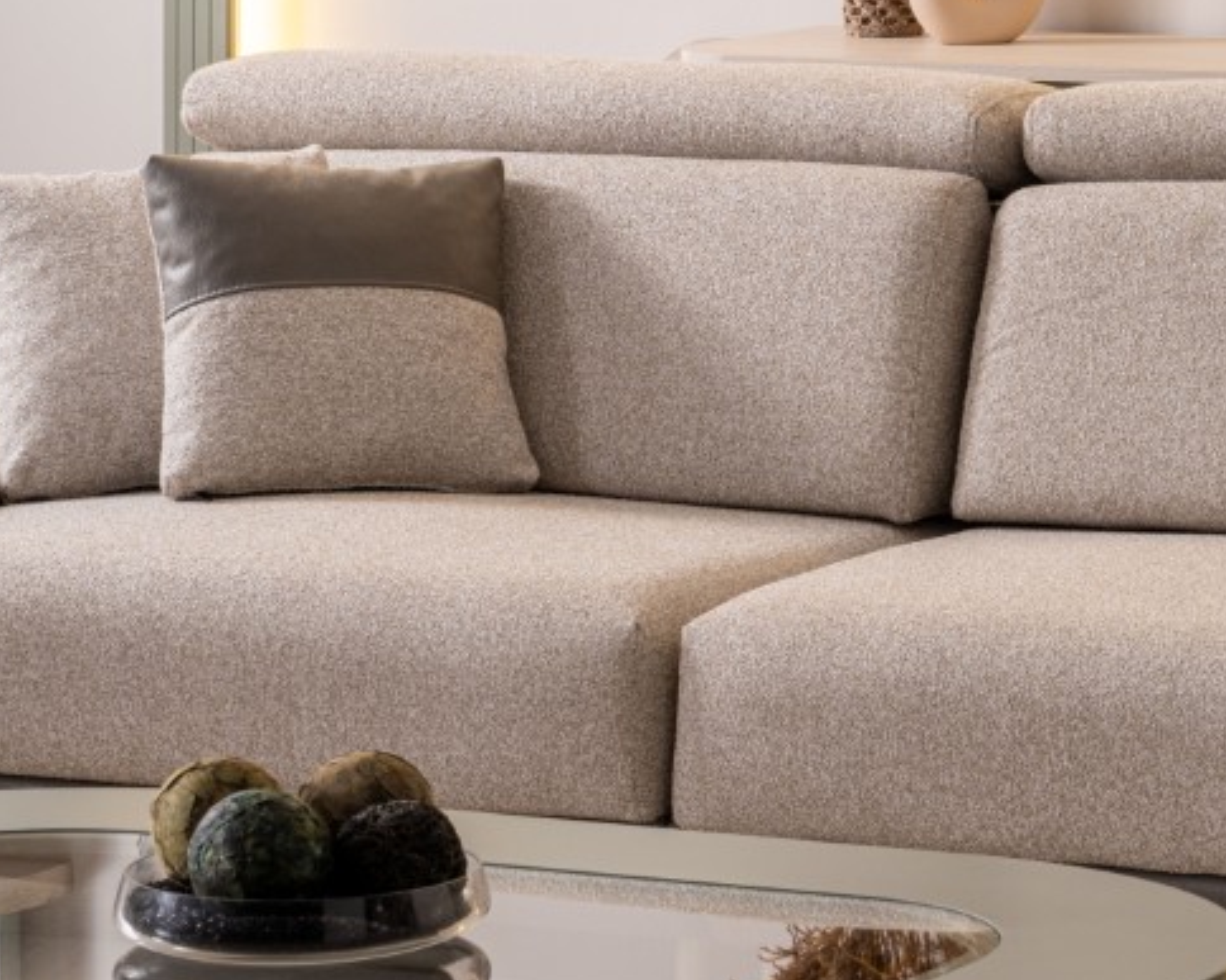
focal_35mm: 179
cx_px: 1049
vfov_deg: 8.6
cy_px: 418
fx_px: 6494
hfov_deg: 10.7
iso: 100
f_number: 11
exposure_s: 1
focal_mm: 57
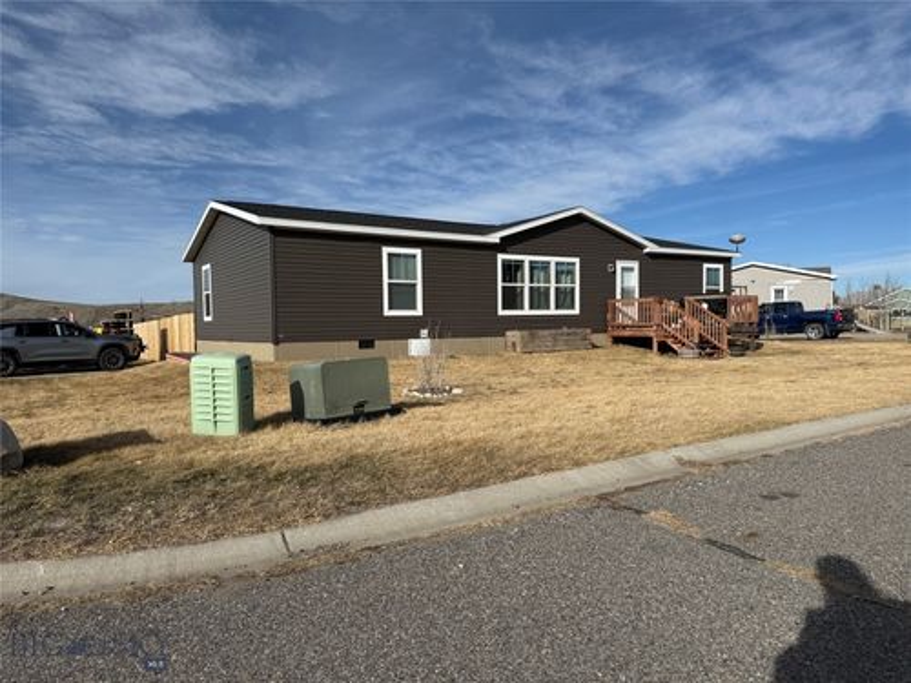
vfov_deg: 56.8
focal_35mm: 24
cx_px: 456
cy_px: 342
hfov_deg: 71.6
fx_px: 632
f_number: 1.78
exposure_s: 1/7353
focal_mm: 6.76
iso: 80
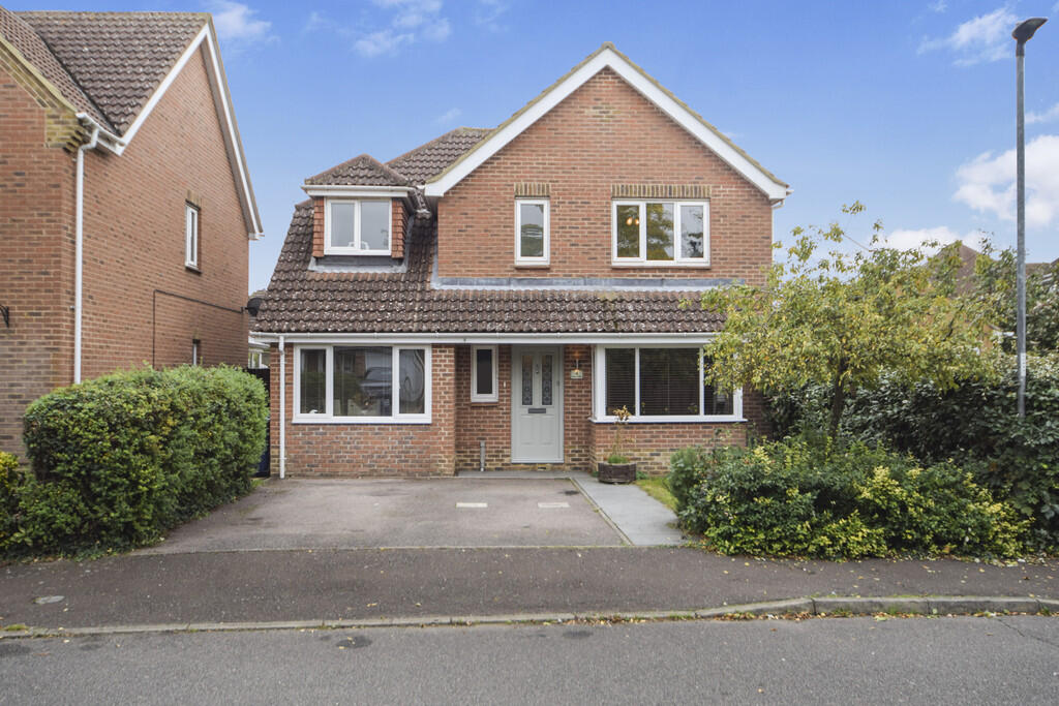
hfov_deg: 61.9
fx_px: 883
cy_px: 353
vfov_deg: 43.6
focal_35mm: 30
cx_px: 530
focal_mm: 20
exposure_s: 1/125
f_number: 5.3
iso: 100
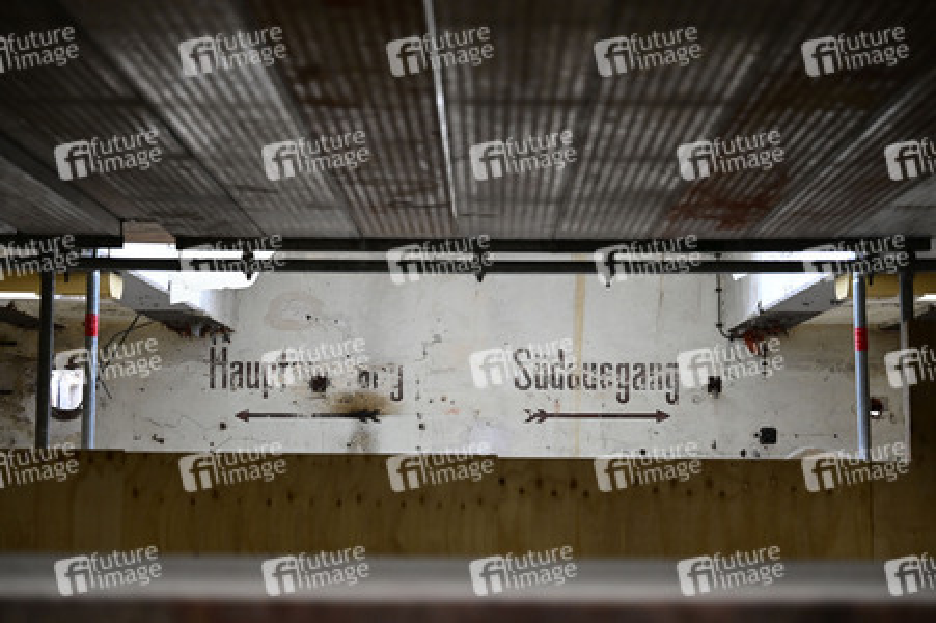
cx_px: 468
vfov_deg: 19.4
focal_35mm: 70
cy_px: 312
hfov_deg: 28.9
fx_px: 1819
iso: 3200
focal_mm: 70
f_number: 2.8
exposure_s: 1/320
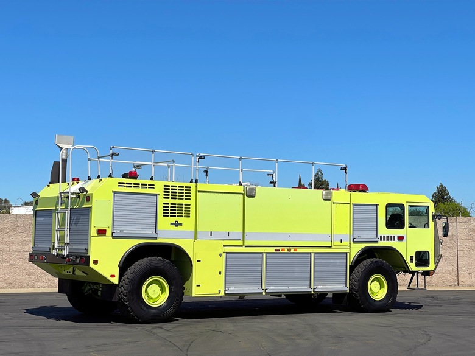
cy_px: 178
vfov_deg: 22.9
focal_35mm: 64
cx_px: 238
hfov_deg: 30.3
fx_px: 878
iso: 20
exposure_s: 1/2370
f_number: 2.2
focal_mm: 7.5
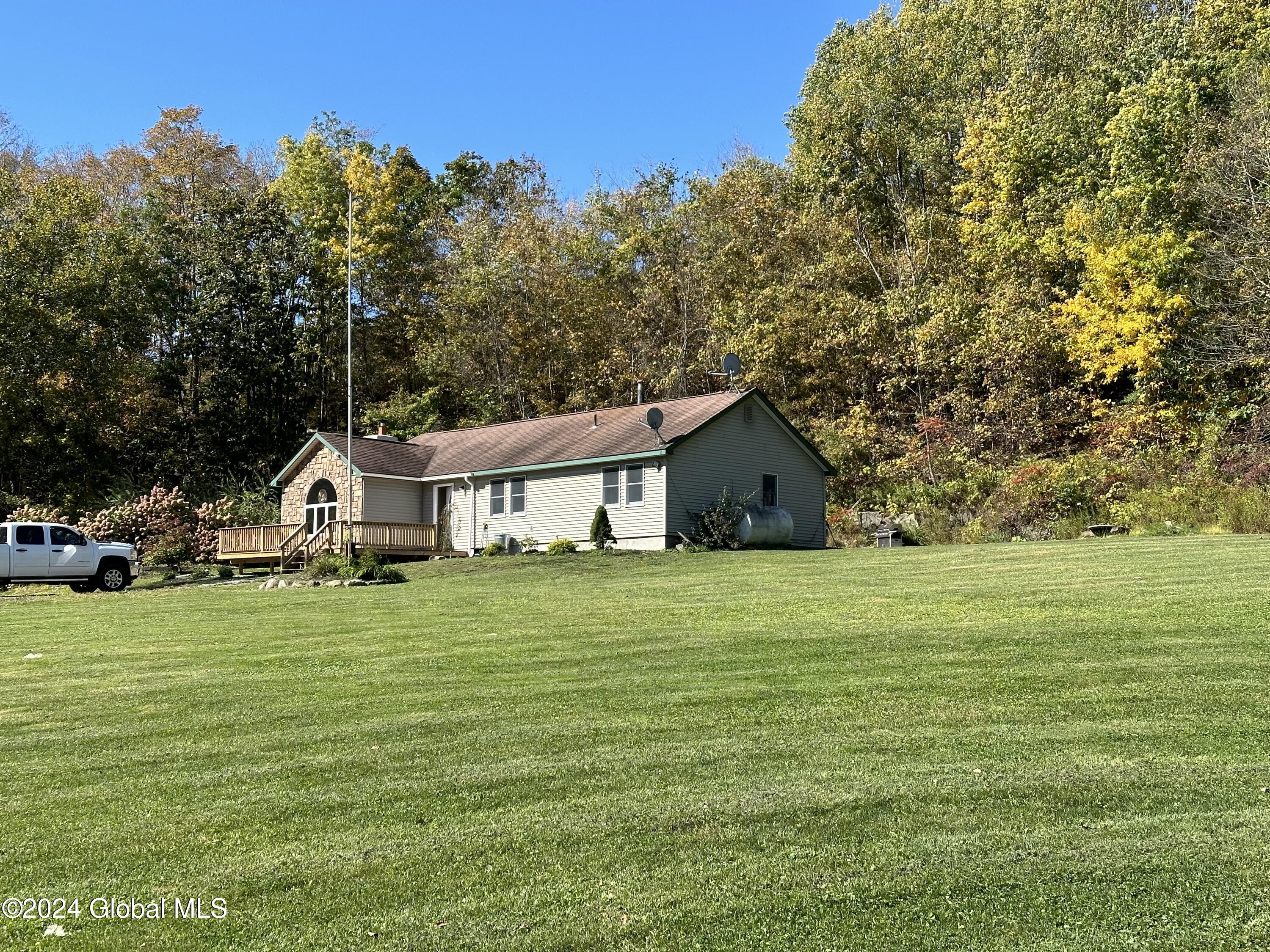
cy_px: 476
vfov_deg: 30.3
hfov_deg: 39.7
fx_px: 1761
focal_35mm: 48
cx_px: 635
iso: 64
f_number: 1.78
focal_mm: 6.86
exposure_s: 1/2160
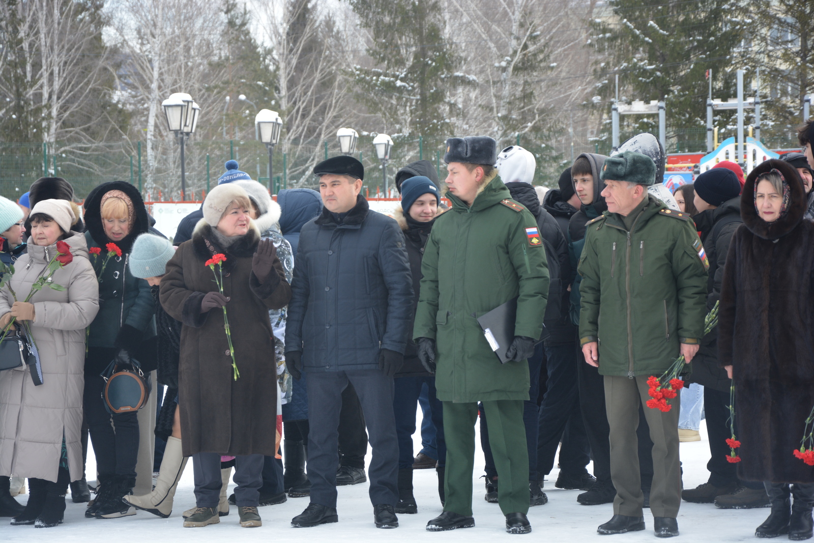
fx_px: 2883
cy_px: 272
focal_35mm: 128
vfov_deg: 10.8
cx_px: 407
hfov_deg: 16.1
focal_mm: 85
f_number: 6.3
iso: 200
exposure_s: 1/160
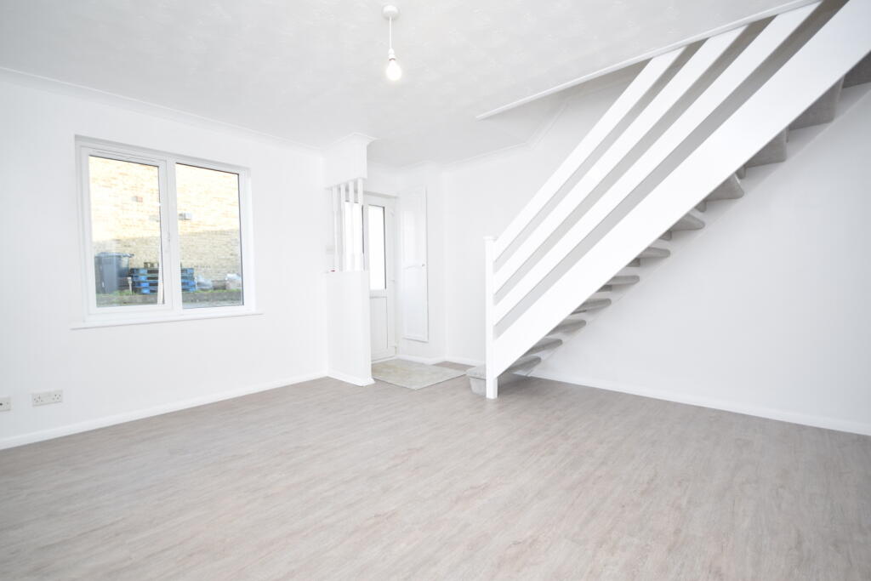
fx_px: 363
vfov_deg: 77.3
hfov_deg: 100.4
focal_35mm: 15
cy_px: 290
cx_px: 436
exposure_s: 1/60
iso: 400
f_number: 4
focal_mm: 10
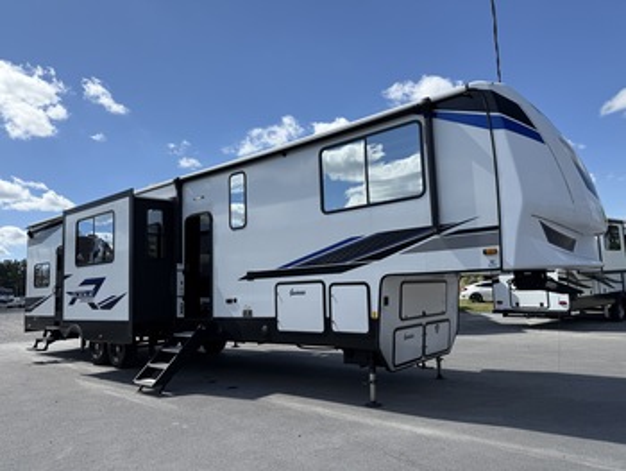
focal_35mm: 24
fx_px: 434
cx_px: 313
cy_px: 236
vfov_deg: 56.9
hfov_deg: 71.6
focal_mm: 6.76
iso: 80
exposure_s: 1/4673
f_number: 1.78
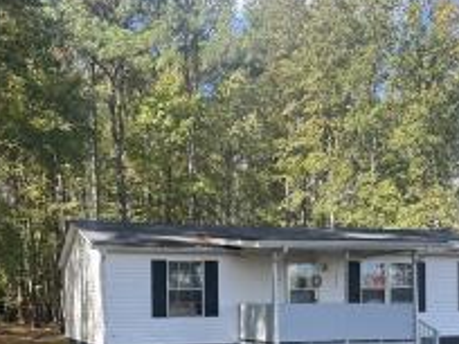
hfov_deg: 40.4
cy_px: 313
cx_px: 205
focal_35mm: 47
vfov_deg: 29.5
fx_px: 623
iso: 80
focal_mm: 6.86
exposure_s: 1/762
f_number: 1.78
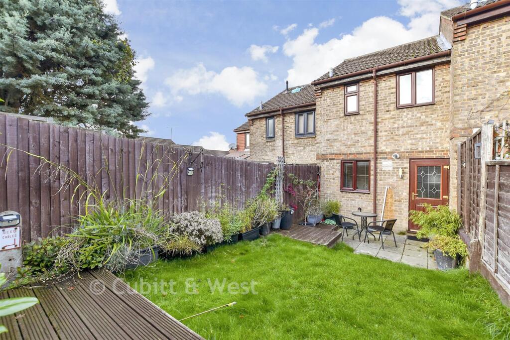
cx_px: 255
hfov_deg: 100.4
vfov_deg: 77.3
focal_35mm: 15
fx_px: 213
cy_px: 170
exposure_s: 1/80
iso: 160
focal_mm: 10
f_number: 8
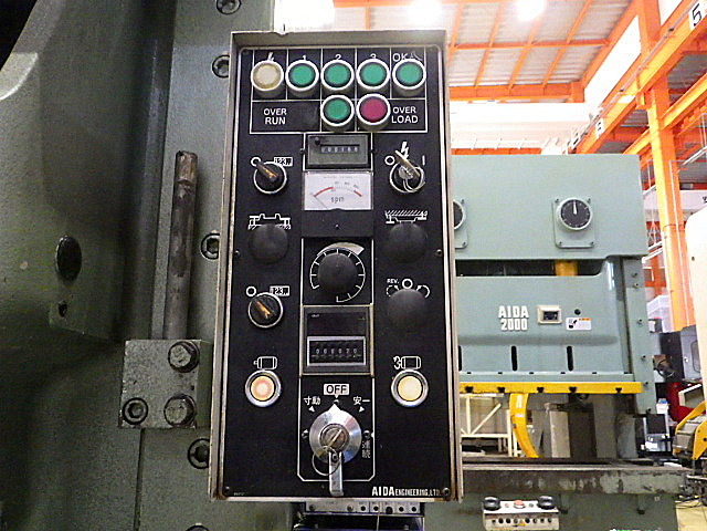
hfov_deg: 63.4
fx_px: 572
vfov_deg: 49.7
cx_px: 354
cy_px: 266
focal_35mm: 28
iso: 1600
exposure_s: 1/40
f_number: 3.5
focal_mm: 5
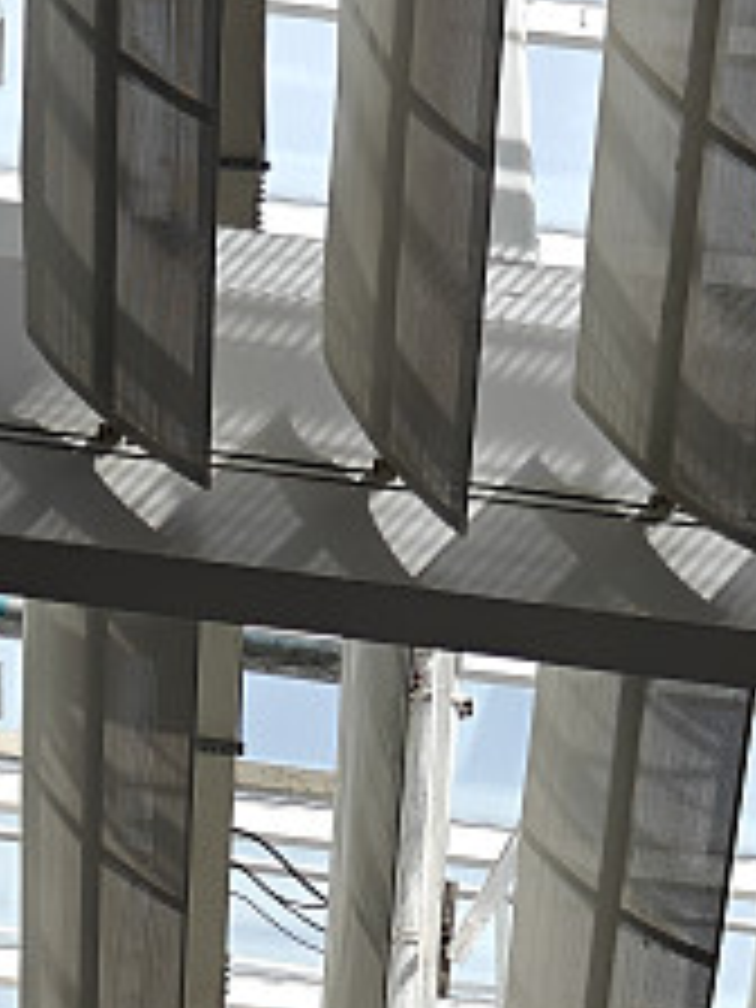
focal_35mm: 250
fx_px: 7280
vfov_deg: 7.9
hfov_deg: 5.9
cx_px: 362
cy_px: 1179
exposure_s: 1/382
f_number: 2.6
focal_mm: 13.3
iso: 50
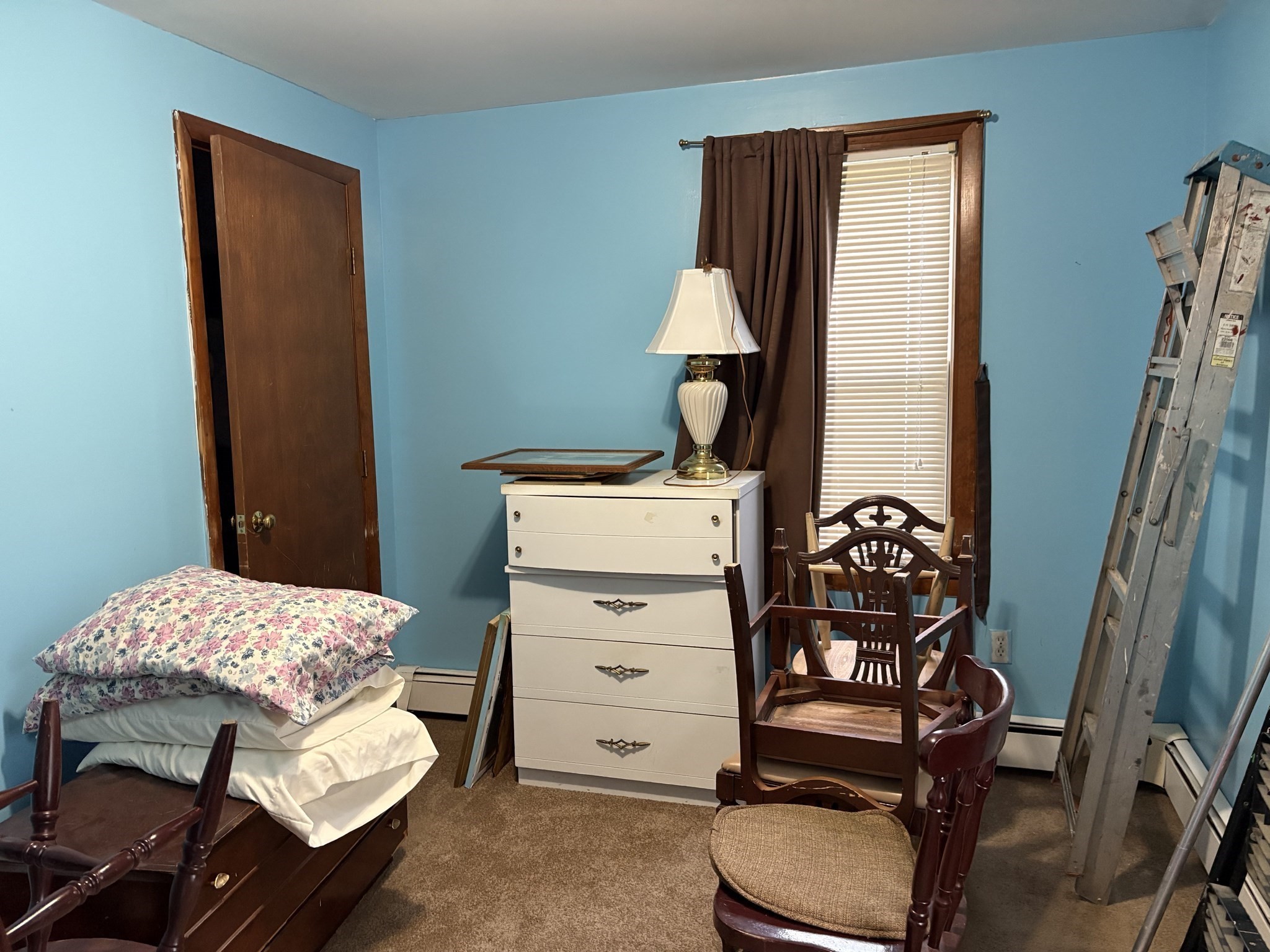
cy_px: 476
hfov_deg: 67.3
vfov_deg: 53.1
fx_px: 954
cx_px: 635
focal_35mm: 26
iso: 500
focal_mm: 5.96
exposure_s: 1/40
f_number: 1.6
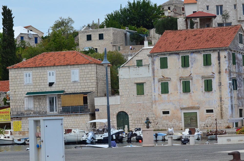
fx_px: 862
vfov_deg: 10.7
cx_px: 122
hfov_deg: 16.1
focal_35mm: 128
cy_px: 80
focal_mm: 85
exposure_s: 1/8000
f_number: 5.6
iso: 1800
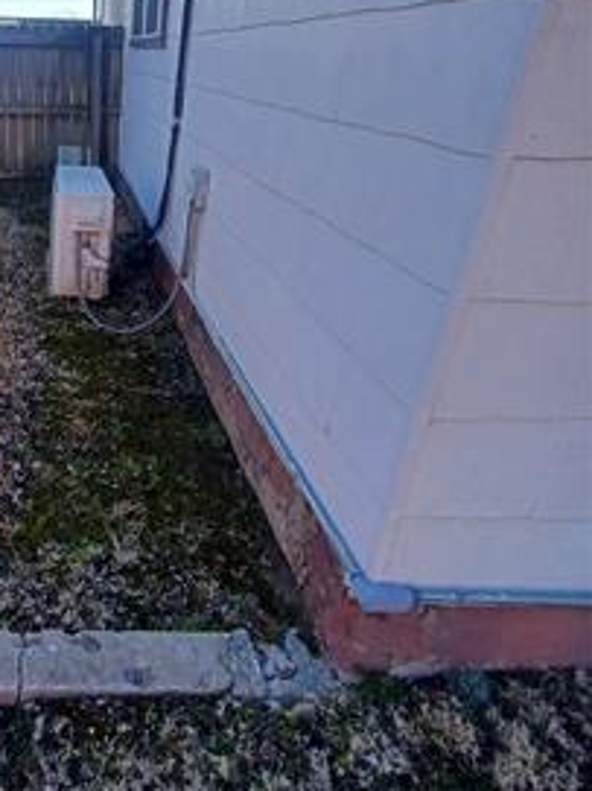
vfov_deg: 72.4
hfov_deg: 52.4
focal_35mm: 23
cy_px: 286
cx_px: 70
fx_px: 525
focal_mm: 1.42
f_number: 2.2
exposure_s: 1/570
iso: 40
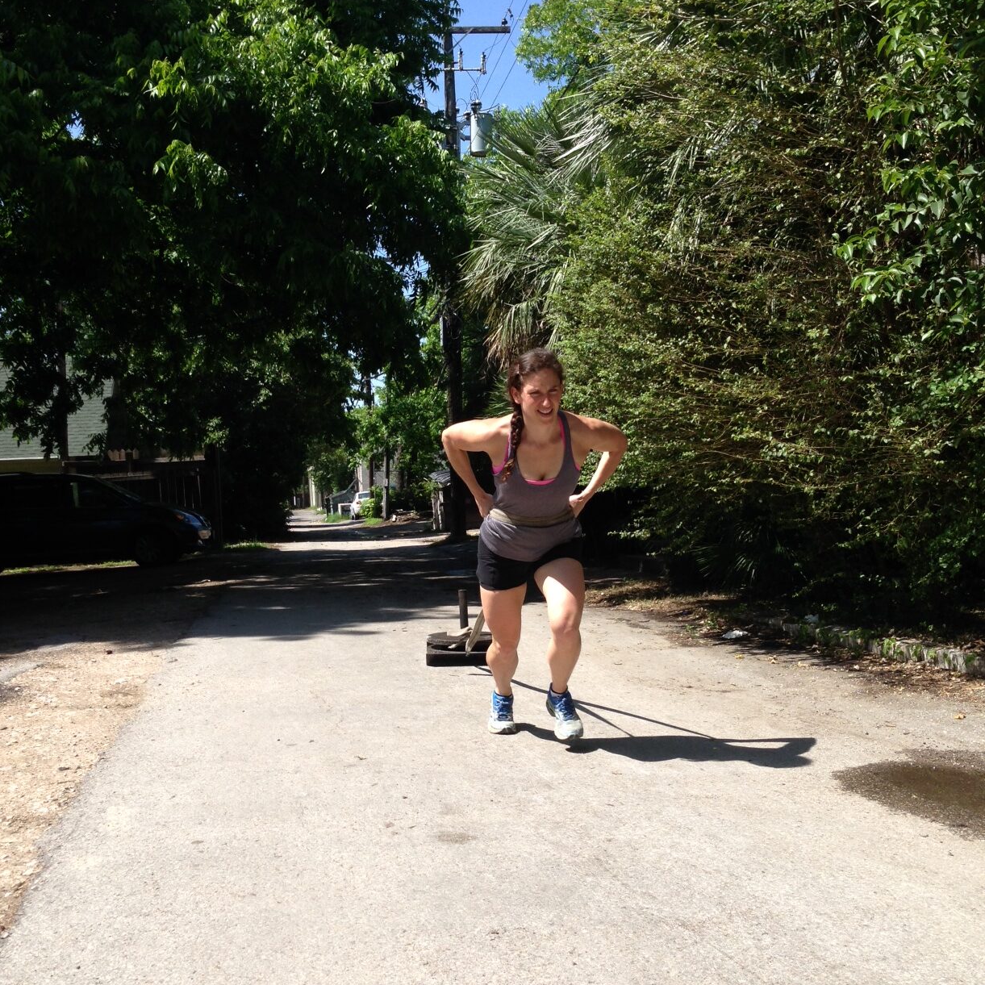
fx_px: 1256
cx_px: 492
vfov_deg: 42.8
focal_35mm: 39
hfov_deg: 42.8
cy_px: 509
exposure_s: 1/949
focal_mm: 4.12
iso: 50
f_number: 2.4
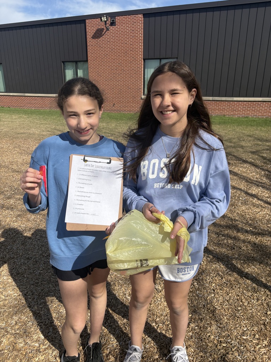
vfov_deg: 67.3
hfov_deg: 53.1
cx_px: 136
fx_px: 271
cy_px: 181
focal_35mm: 26
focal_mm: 5.96
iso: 50
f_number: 1.6
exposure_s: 1/4608
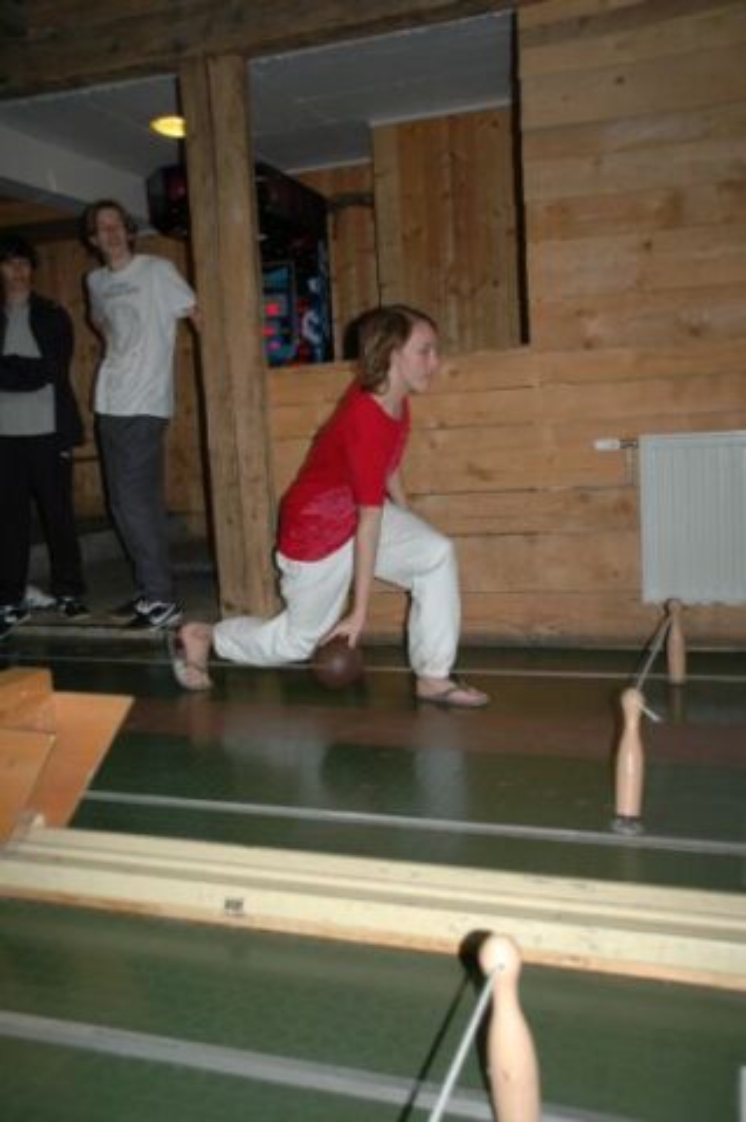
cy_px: 561
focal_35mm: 32
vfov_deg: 59.5
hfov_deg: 41.6
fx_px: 981
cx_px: 373
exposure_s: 1/60
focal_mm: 21
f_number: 3.8
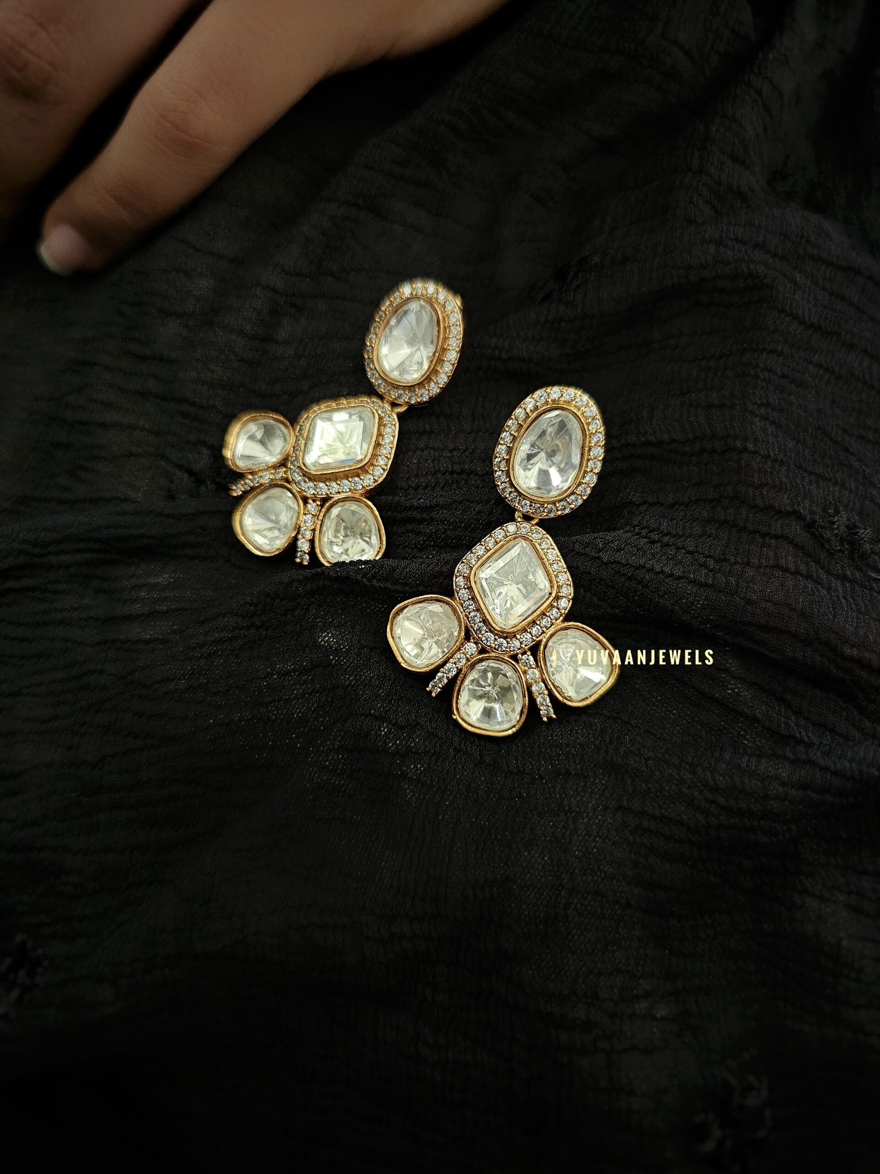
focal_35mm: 23
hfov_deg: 58.9
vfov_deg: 73.9
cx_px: 440
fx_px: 780
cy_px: 587
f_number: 1.7
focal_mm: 6.3
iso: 400
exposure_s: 1/51
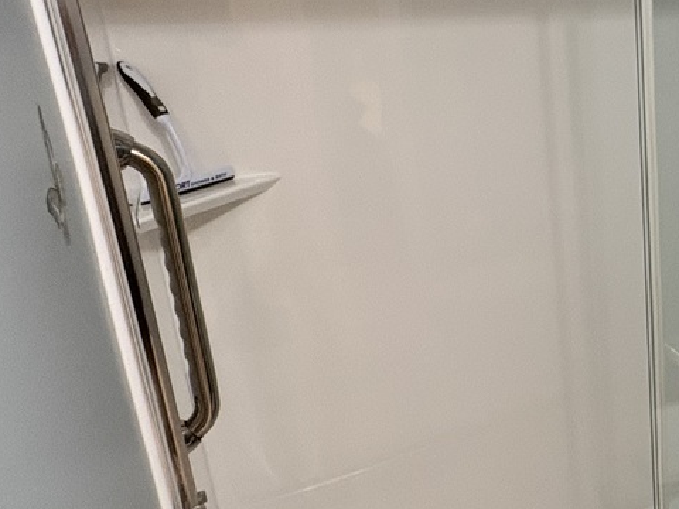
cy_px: 235
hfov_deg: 37.4
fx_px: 824
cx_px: 751
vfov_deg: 34.3
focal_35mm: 42
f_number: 2.2
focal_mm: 2.22
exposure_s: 1/60
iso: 320
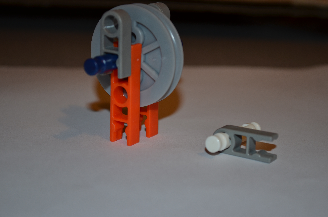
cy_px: 108
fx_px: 750
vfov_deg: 16.5
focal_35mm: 82
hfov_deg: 24.7
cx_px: 164
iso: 200
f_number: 5.6
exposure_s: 1/30
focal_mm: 55
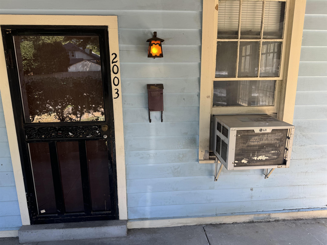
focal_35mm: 24
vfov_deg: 56.8
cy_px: 122
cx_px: 164
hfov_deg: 71.6
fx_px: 227
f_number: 1.78
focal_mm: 6.76
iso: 64
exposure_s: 1/249
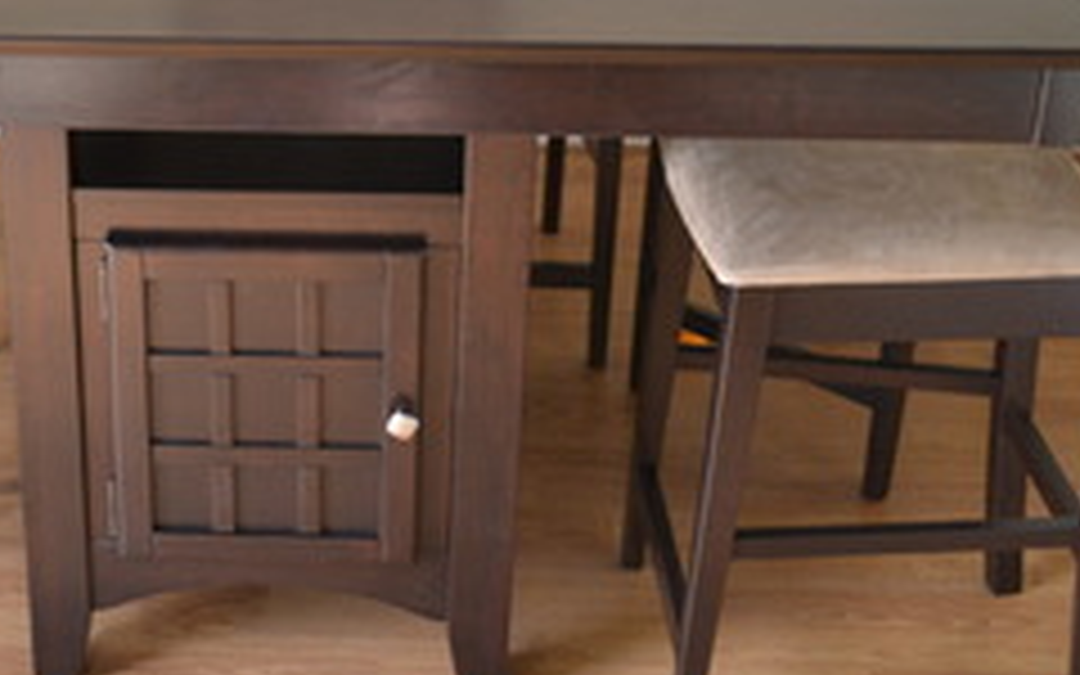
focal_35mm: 70
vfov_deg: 18.4
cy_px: 124
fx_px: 2060
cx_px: 279
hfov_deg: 29.0
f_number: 3.8
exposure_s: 1/60
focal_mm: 22
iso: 720
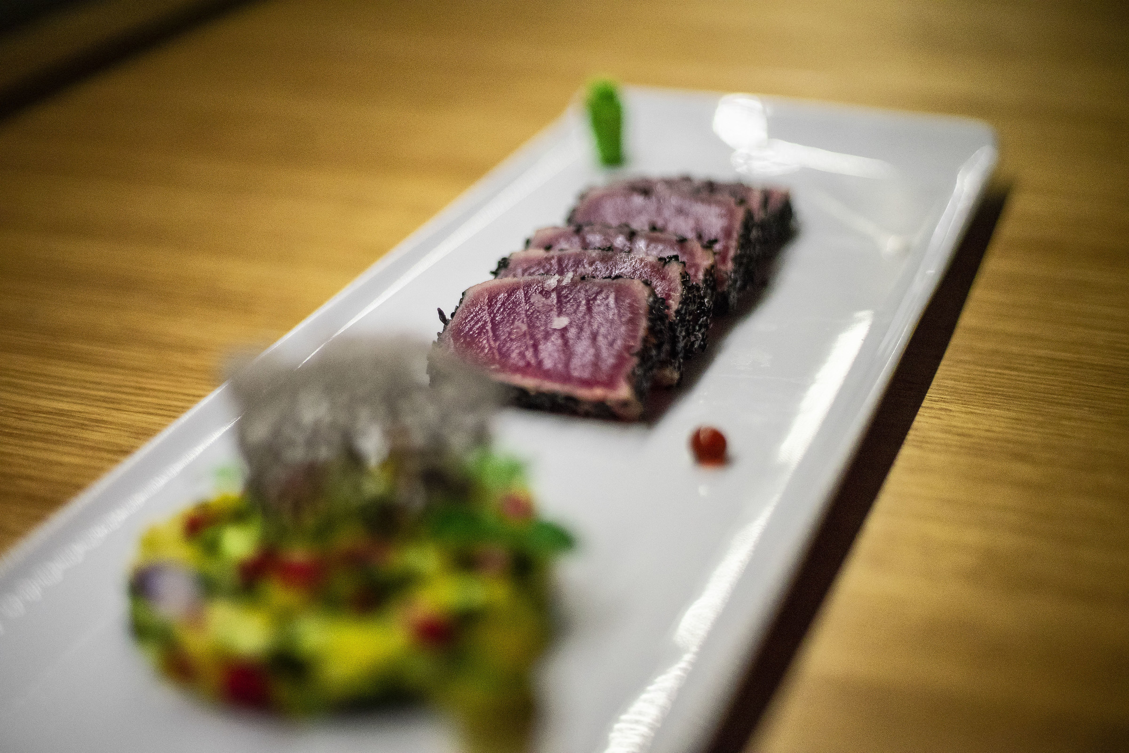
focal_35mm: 50
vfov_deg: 27.0
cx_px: 564
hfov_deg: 39.6
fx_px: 1568
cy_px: 376
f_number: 1.8
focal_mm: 50
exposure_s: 1/3200
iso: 1000
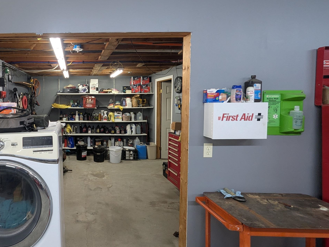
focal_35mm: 21
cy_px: 107
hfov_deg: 71.5
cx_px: 69
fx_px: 200
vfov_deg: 63.3
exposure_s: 1/30
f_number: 2.2
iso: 55
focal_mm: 1.95
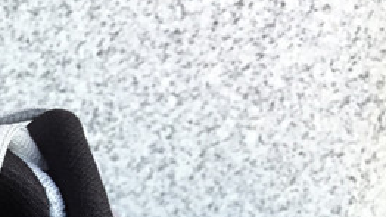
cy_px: 407
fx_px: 1187
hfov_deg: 16.4
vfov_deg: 9.8
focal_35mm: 116
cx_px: -236
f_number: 2.4
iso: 25
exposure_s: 1/103
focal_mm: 3.3
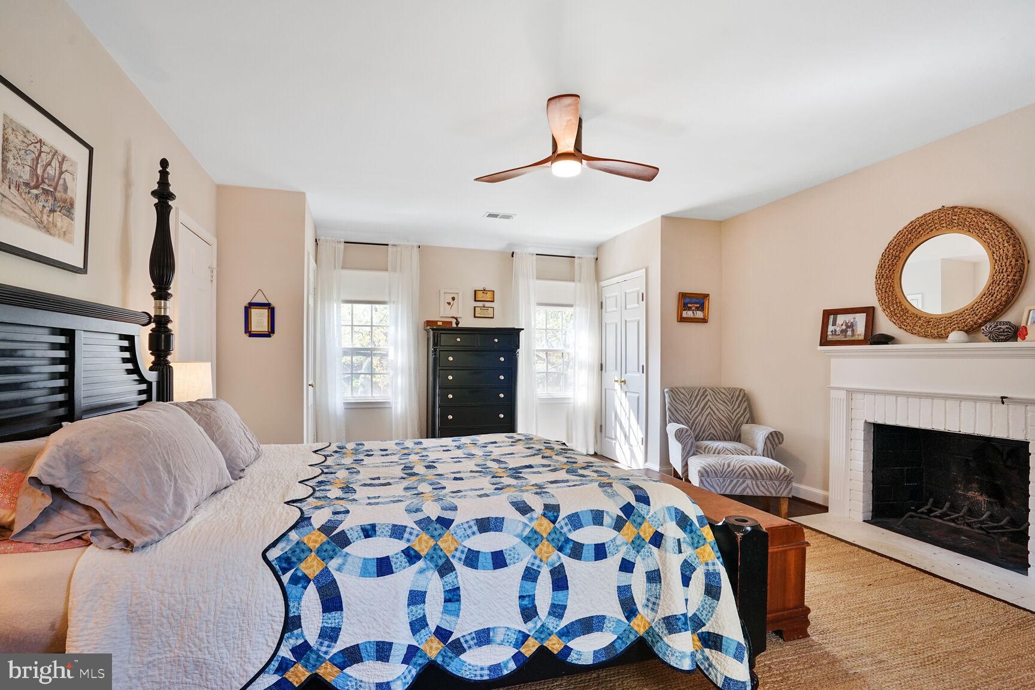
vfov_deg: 73.7
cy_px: 345
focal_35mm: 16
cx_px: 518
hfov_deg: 96.7
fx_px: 460
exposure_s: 1/15
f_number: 8
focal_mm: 16
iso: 640
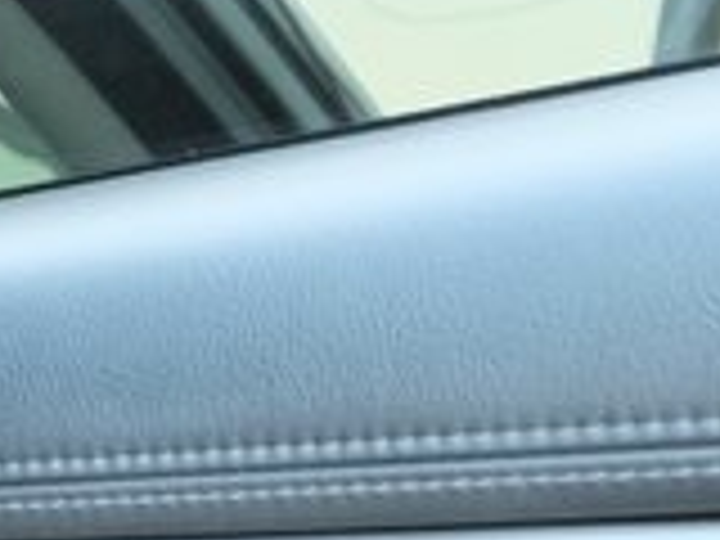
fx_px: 3453
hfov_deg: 9.4
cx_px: -1418
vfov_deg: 8.5
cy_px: 1037
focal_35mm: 166
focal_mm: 18
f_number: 5
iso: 2500
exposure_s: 1/125
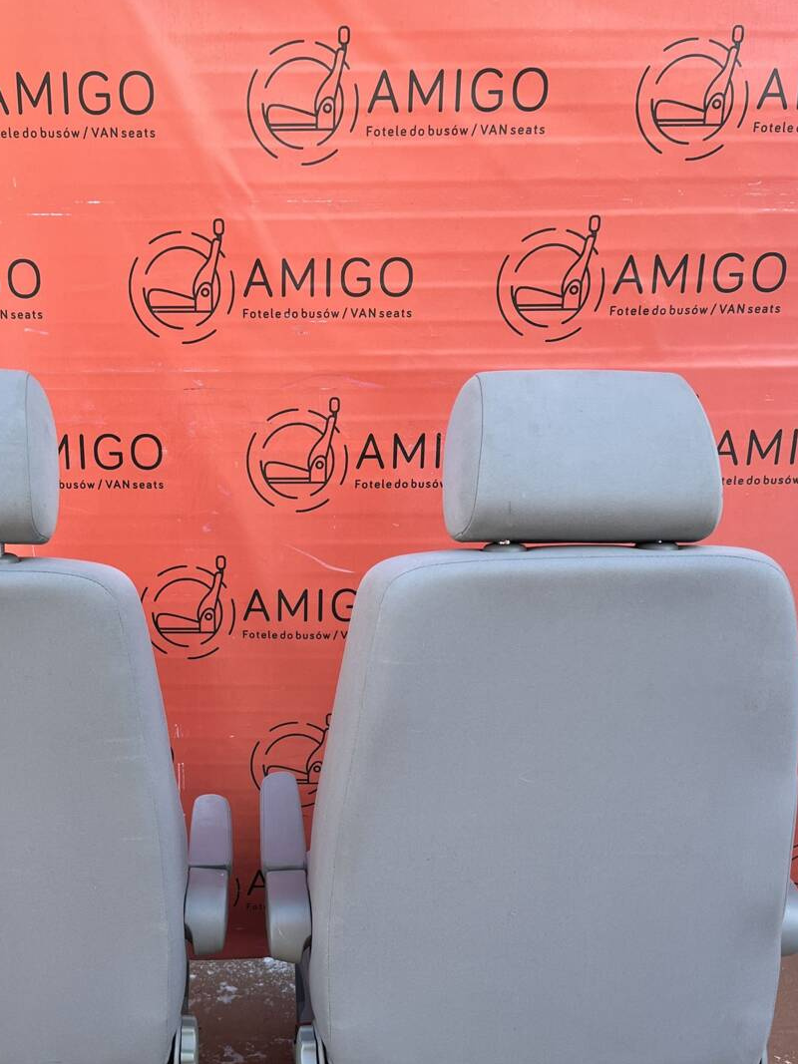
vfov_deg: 46.9
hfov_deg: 36.4
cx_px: 255
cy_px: 731
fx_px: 1199
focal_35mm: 39
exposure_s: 1/121
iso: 40
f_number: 1.6
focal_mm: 5.1
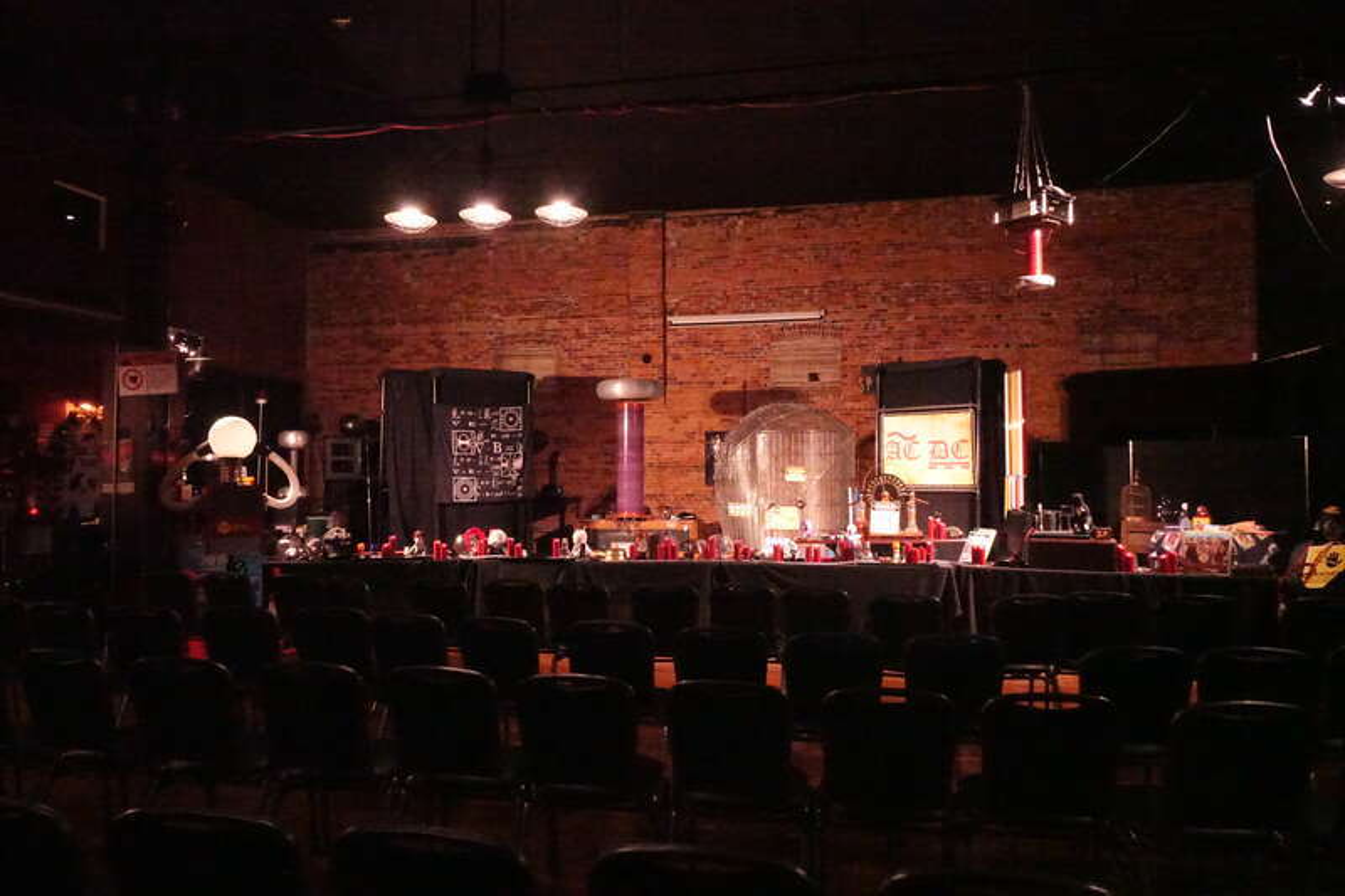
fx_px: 896
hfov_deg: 73.8
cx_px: 672
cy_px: 448
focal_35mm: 24
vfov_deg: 53.1
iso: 12800
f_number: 6.3
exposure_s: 1/13
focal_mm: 8.8
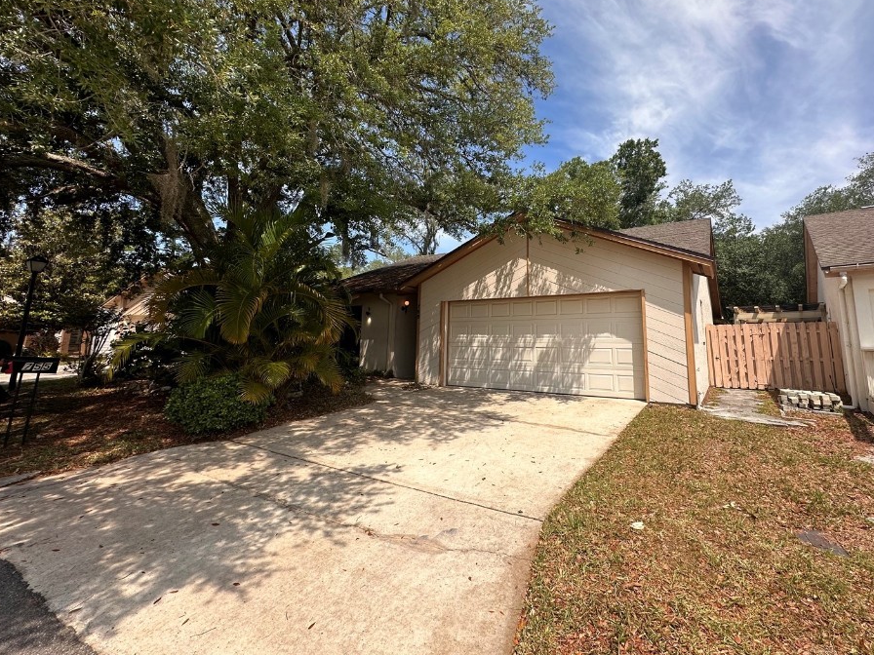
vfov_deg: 77.7
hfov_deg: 94.0
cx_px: 491
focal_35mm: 16
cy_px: 282
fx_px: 404
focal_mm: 2.22
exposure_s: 1/1490
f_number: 2.2
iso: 50
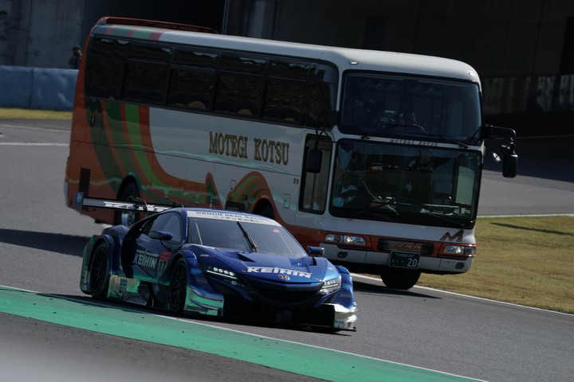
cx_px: 287
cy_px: 191
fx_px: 6090
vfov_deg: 3.6
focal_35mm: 382
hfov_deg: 5.4
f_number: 10
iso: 200
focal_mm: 382
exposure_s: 1/640
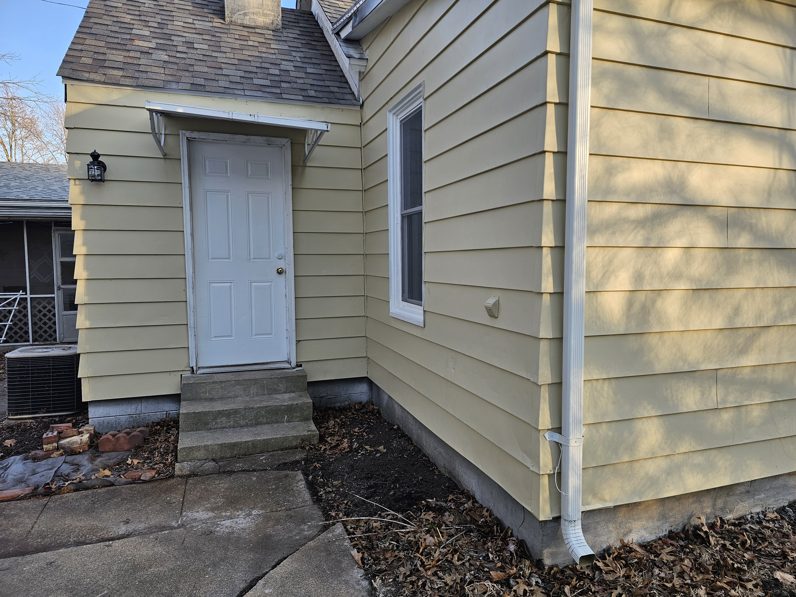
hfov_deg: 73.9
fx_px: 529
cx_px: 398
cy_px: 298
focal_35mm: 23
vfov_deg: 58.9
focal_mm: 6.3
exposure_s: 1/180
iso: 32
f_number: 1.7
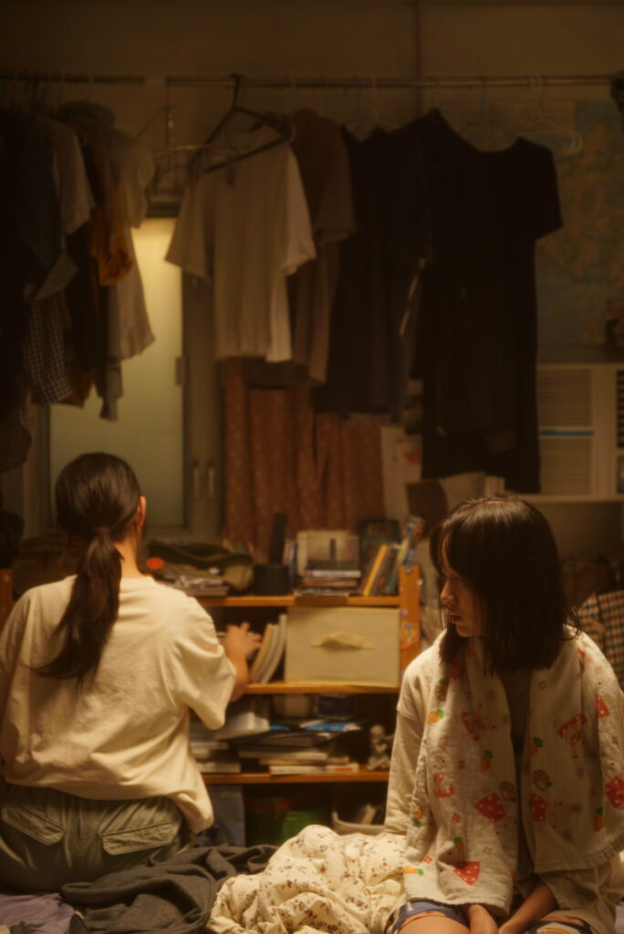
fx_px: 1817
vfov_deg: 28.8
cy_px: 467
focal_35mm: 70
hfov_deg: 19.5
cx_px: 312
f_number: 2.8
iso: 320
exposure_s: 1/50
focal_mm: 70
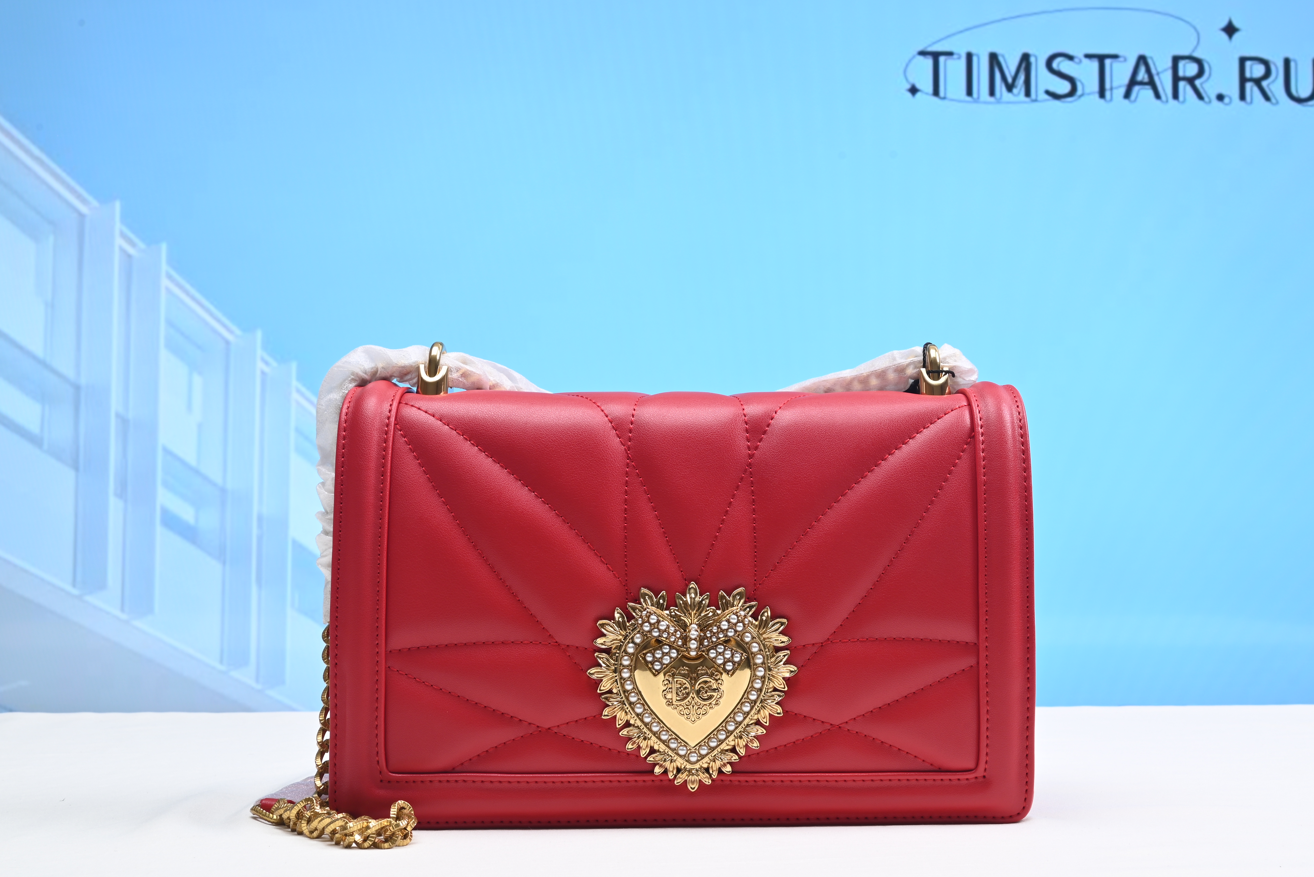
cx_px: 782
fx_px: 1753
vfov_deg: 28.1
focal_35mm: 48
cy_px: 407
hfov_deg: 40.9
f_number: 16
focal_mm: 39
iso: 100
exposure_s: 1/2
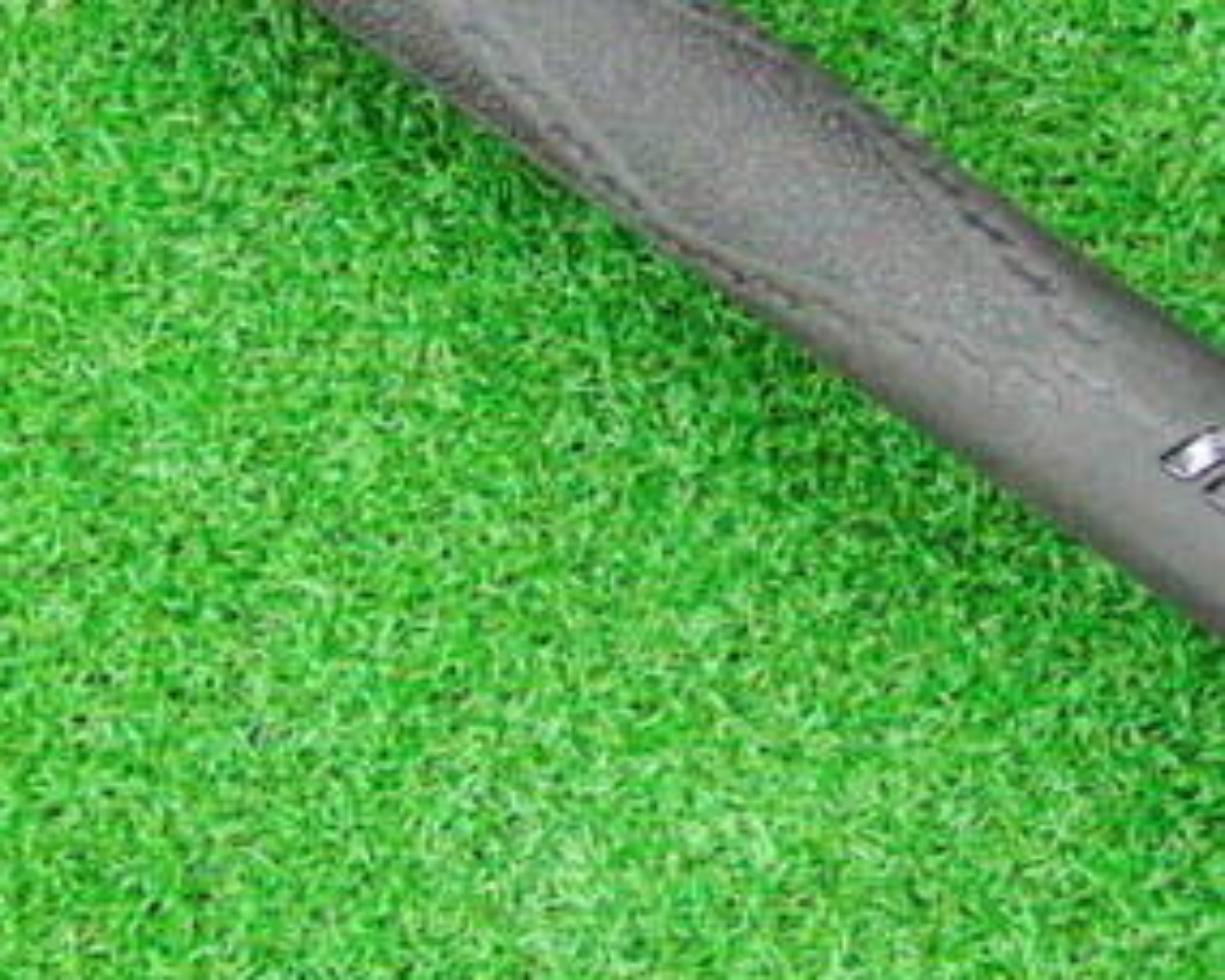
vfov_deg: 18.7
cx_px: 679
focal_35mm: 81
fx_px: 2937
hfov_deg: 23.6
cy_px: 138
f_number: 3.6
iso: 3200
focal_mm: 6.42
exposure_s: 1/125
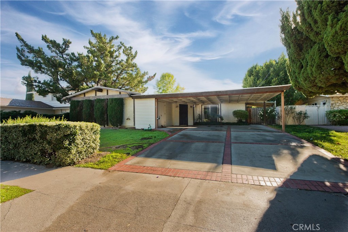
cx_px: 174
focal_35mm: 18
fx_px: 174
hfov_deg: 90.0
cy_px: 116
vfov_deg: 67.4
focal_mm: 18
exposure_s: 1/1000
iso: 400
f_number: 5.6
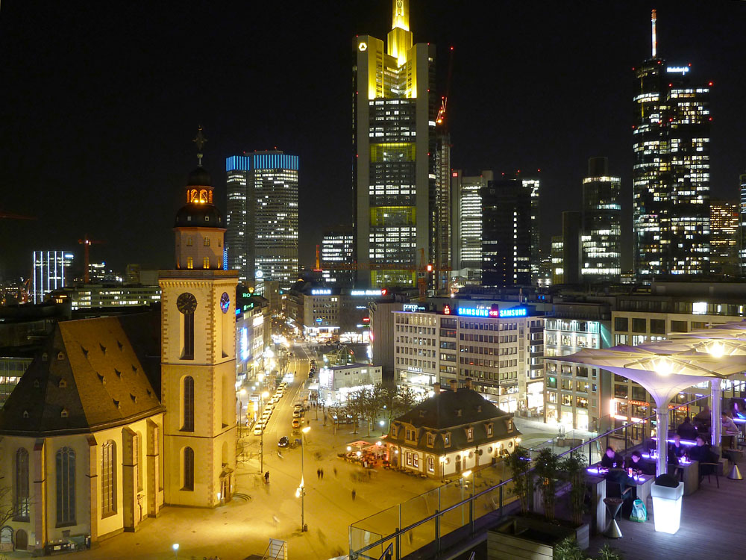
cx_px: 373
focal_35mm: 32
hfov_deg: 56.8
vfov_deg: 44.2
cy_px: 280
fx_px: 690
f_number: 3.5
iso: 80
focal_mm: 5.3
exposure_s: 2
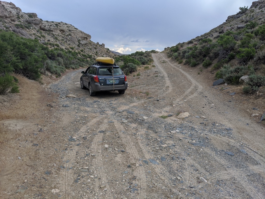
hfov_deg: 65.3
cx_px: 132
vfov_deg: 51.4
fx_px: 207
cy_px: 100
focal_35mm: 27
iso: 74
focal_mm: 4.44
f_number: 1.8
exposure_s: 1/3356
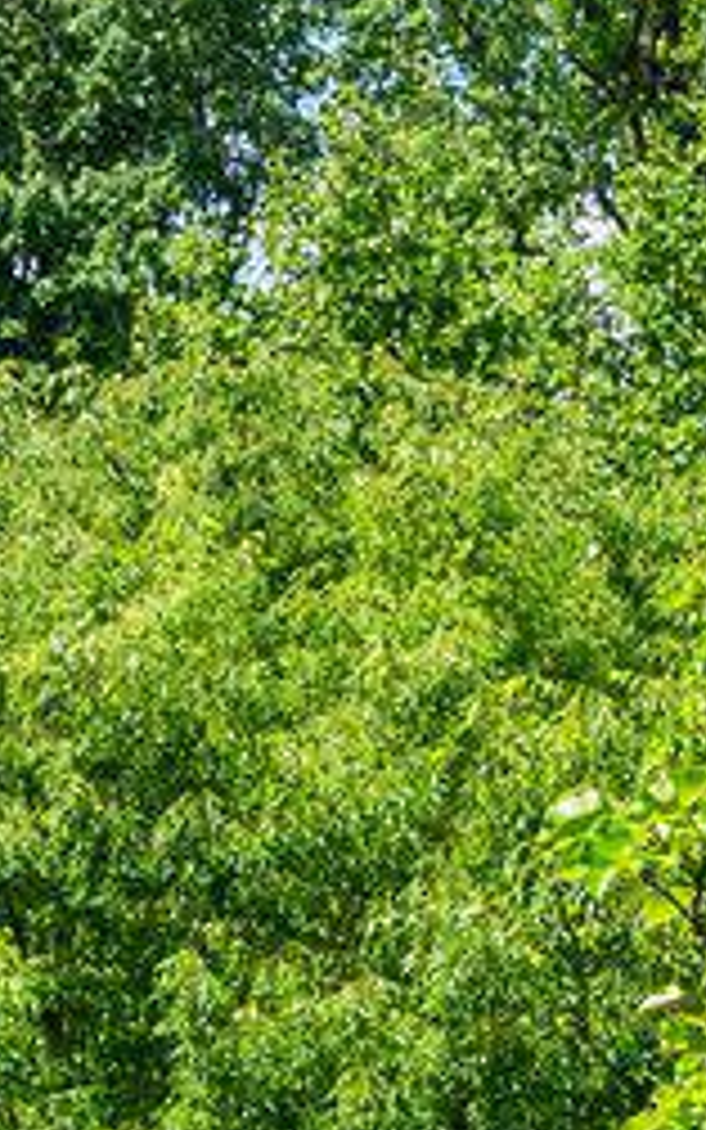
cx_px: -191
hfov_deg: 6.0
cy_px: 797
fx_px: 6707
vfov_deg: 9.6
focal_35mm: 218
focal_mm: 35
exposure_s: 1/1000
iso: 640
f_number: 7.1
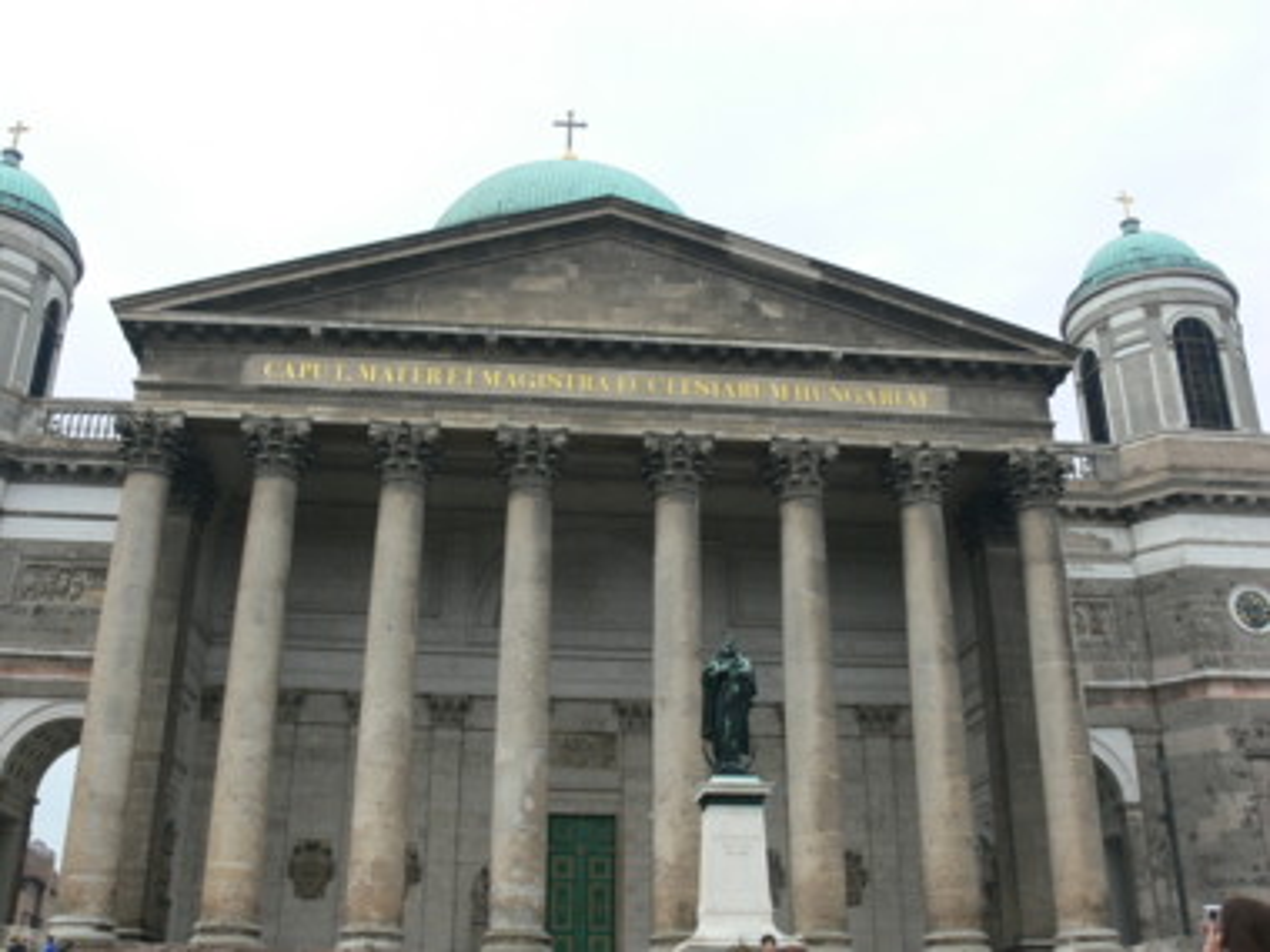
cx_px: 635
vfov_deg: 40.7
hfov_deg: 52.6
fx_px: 1284
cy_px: 476
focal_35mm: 35
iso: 80
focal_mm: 7.4
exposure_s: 1/100
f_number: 4.5
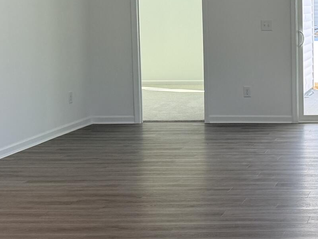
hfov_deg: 20.3
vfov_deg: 16.3
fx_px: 827
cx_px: 390
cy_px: 48
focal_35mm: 90
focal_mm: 6.76
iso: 100
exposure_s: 1/407
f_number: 1.78
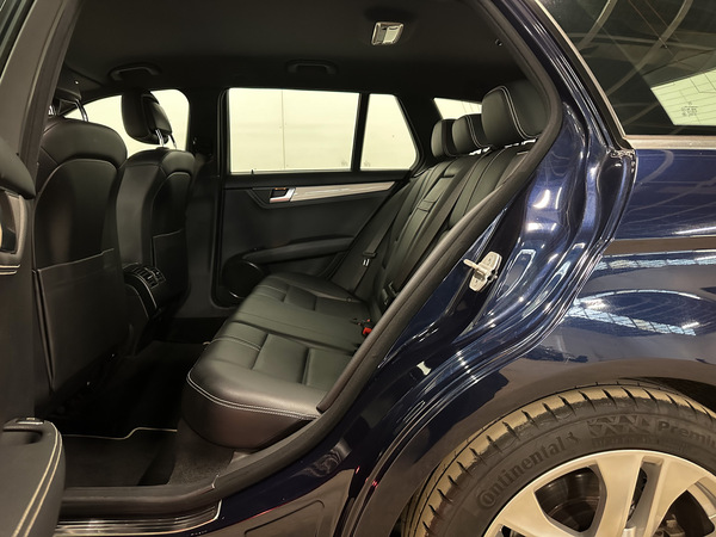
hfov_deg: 71.6
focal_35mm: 24
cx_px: 358
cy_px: 268
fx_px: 496
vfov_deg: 56.8
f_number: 1.8
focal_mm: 6.86
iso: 1000
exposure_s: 1/35
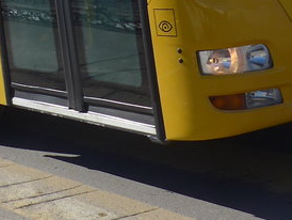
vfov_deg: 10.7
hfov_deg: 15.3
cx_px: 22
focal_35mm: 127
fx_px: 1072
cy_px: -225
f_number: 2.8
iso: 80
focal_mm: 6
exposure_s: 1/1600
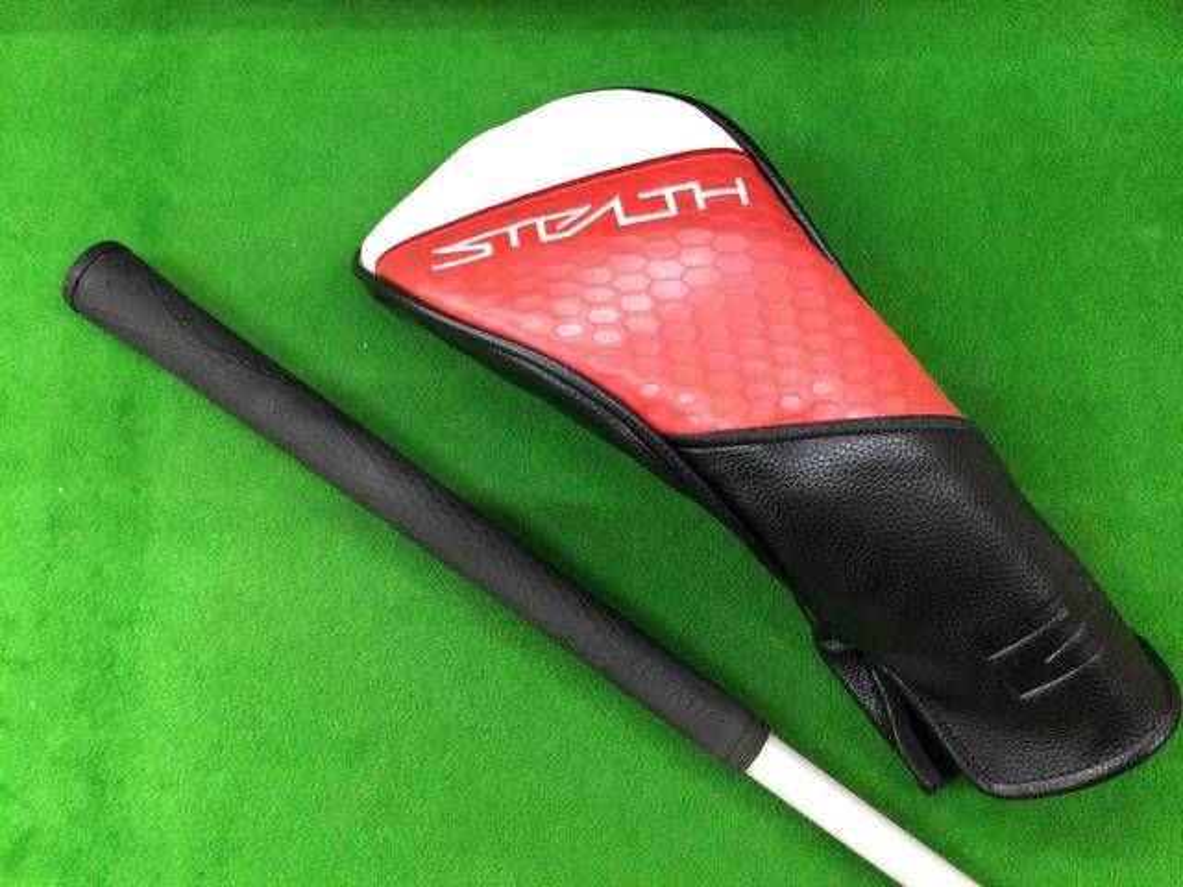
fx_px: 1059
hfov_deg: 58.4
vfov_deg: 45.4
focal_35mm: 31
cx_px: 592
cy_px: 444
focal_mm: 3.3
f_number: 2.4
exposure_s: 1/30
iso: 160
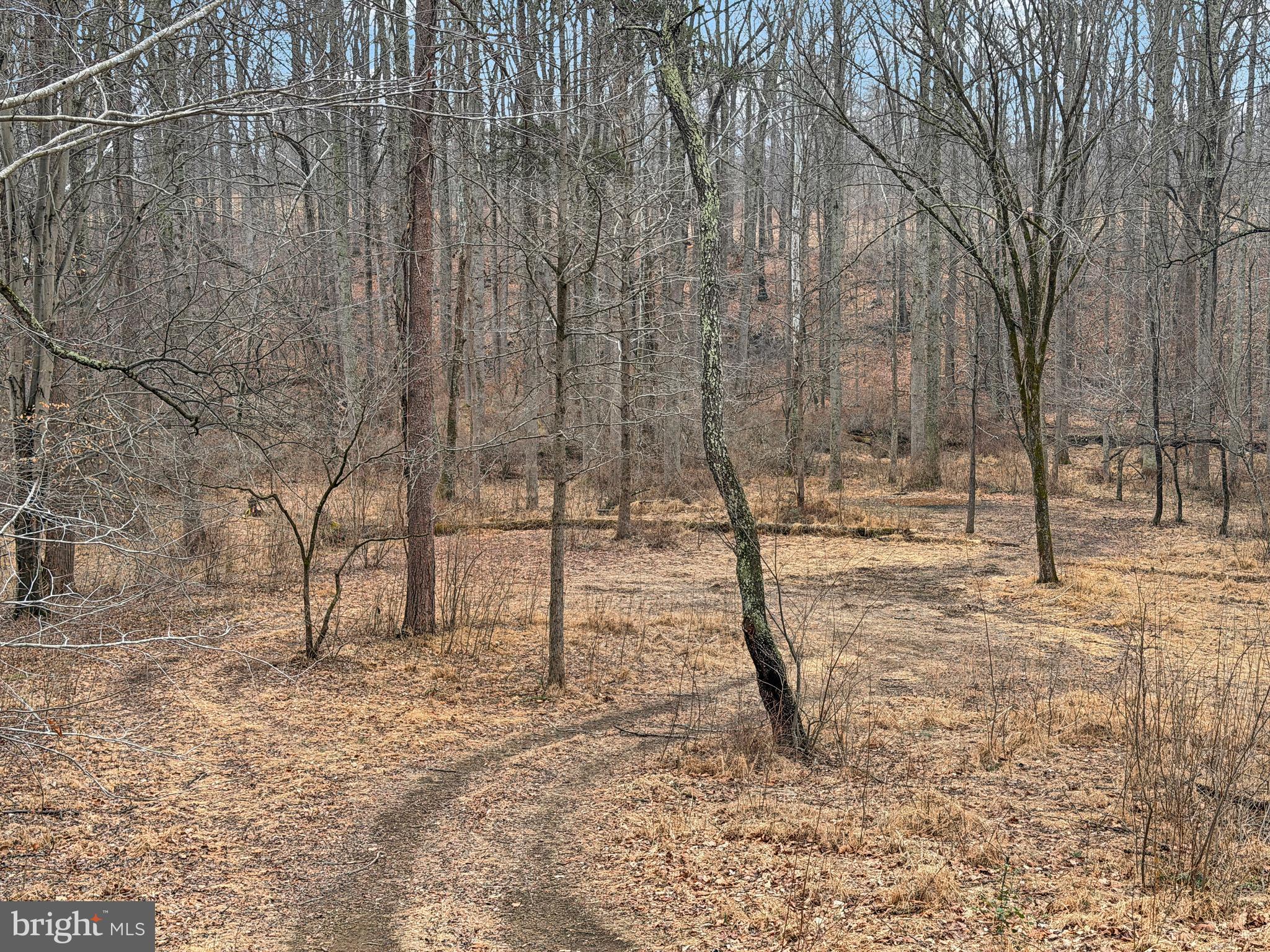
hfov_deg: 39.7
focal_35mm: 48
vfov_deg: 30.3
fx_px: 1761
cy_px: 476
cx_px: 635
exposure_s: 1/1085
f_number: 1.78
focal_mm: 6.76
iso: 80
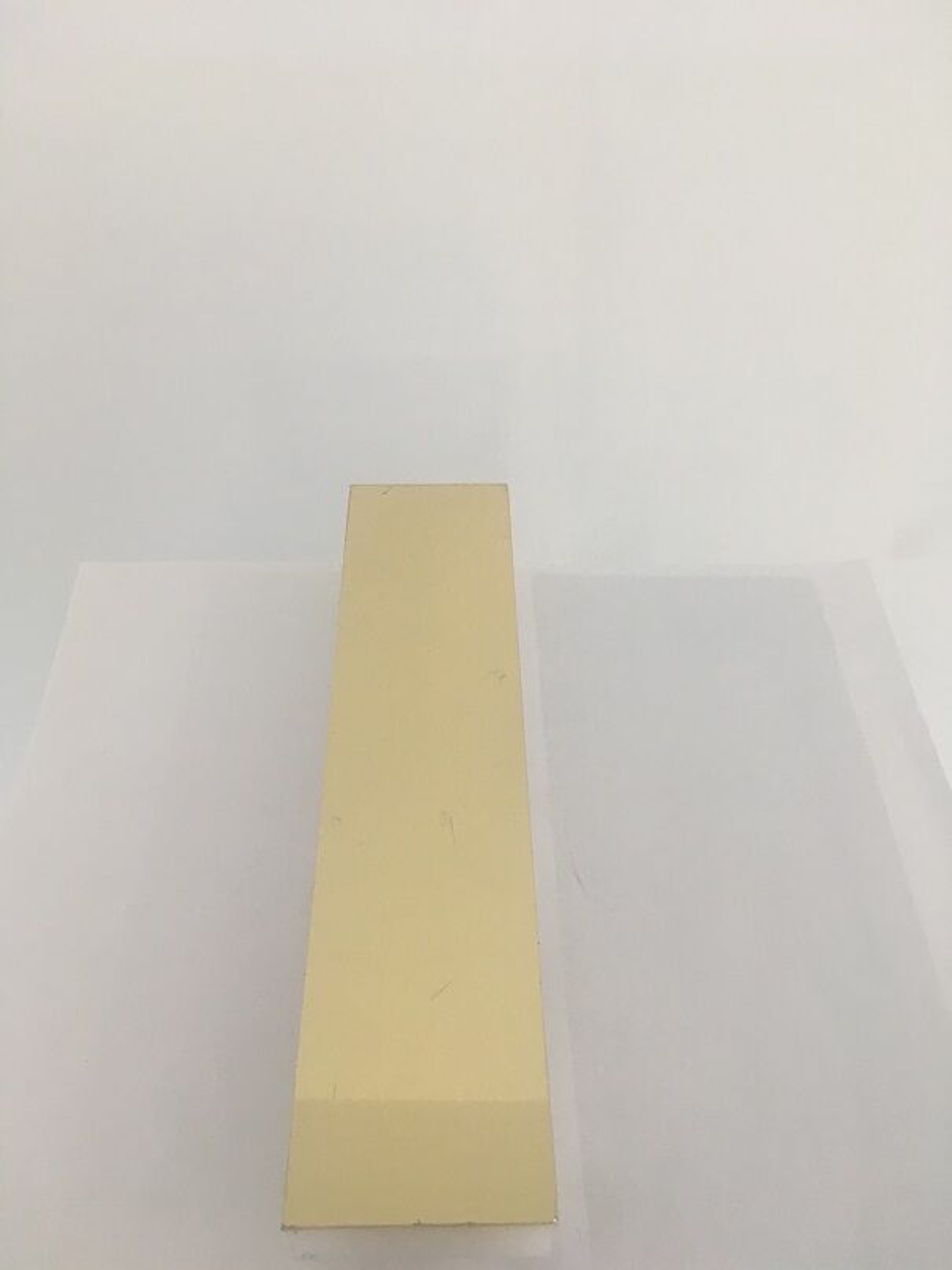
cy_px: 635
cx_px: 476
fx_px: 1064
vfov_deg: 61.7
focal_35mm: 29
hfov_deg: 48.2
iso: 50
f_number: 2.2
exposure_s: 1/33
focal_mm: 4.15
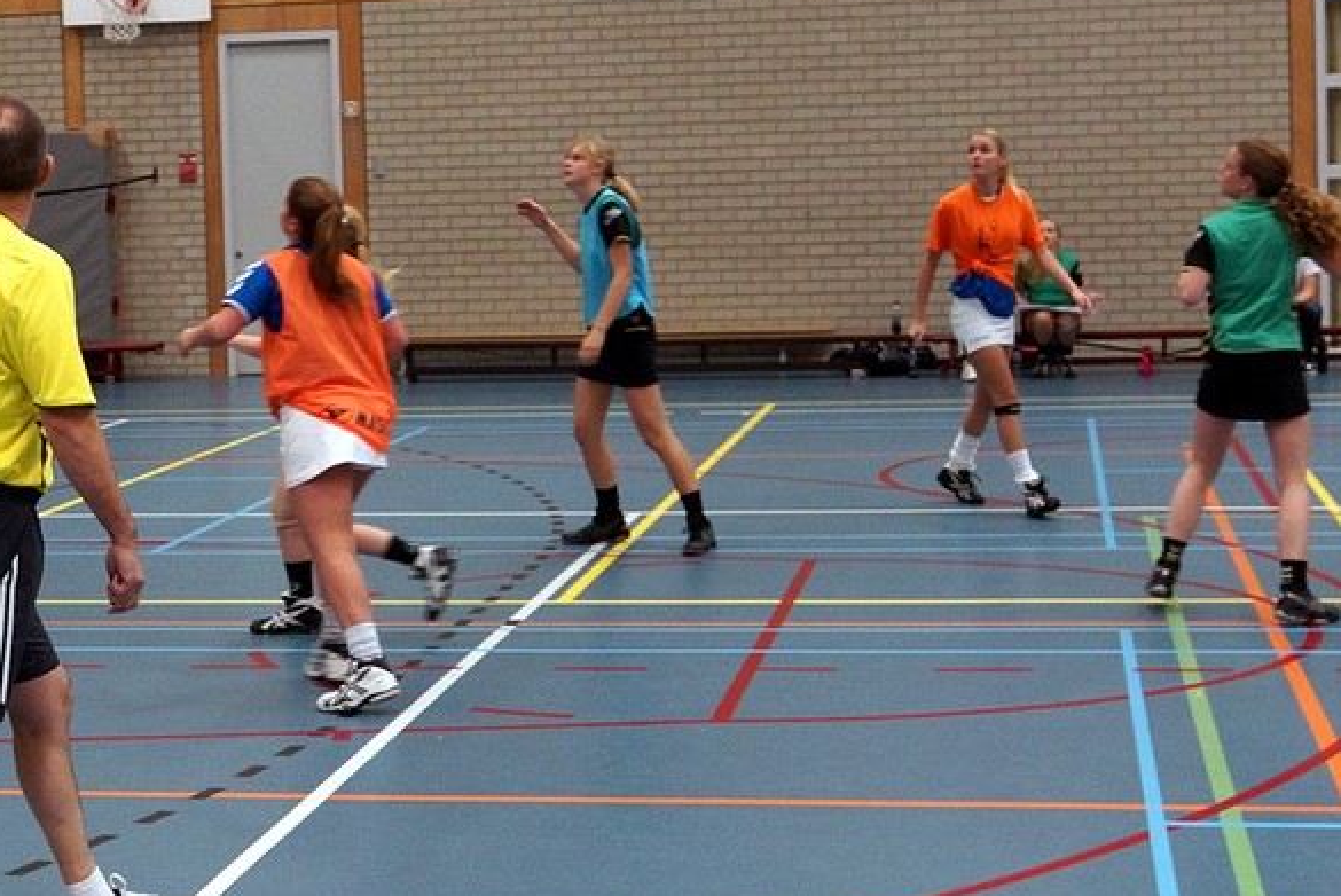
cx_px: 573
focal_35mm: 63
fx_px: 2348
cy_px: 309
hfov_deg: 31.8
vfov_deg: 21.5
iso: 640
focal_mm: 24
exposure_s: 1/160
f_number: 2.8
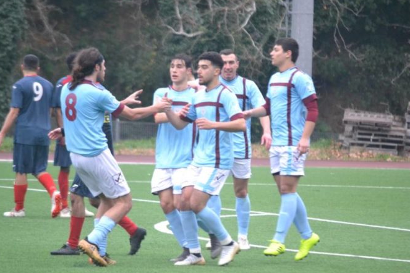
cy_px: 138
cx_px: 199
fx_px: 3587
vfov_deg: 4.4
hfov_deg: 6.5
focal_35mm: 315
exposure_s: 1/250
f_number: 5.6
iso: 3200
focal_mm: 200
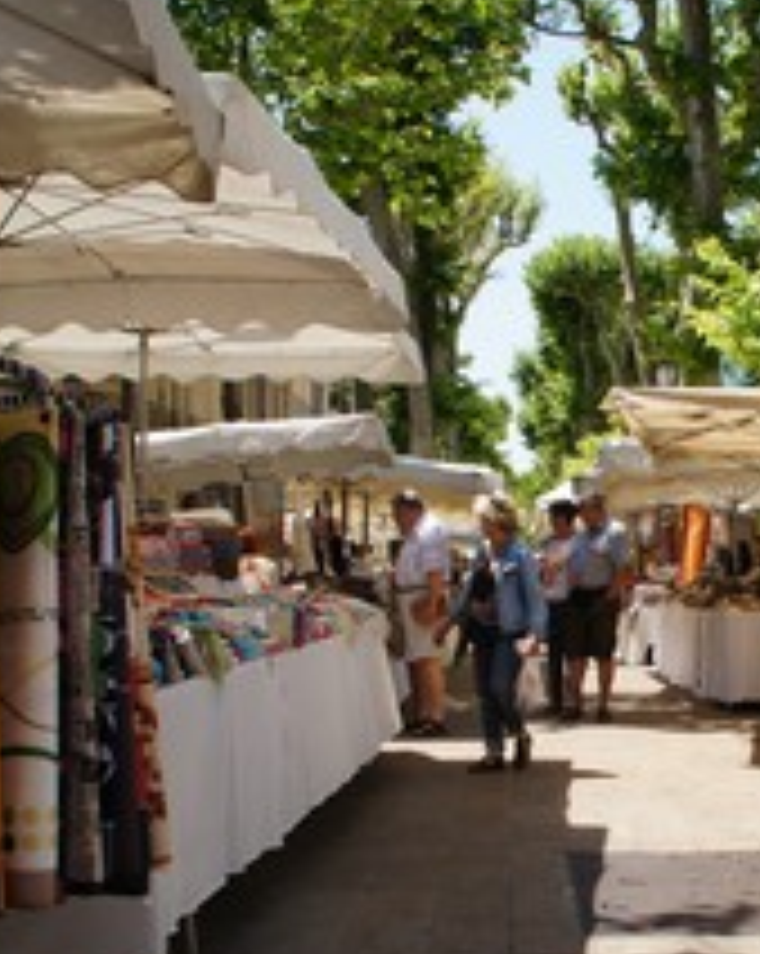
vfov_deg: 33.9
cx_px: 747
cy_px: 623
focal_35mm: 55
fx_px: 1550
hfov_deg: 26.2
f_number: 11
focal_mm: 18
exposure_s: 1/80
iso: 100
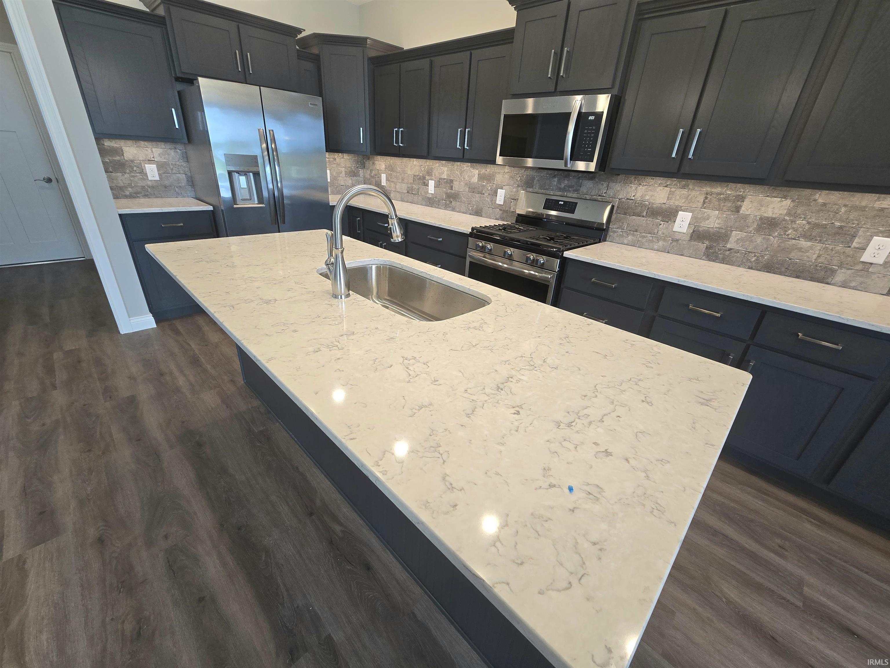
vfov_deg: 89.9
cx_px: 445
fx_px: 334
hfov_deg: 106.2
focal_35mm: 13
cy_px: 334
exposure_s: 1/60.2
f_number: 2.2
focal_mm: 2.2
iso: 100
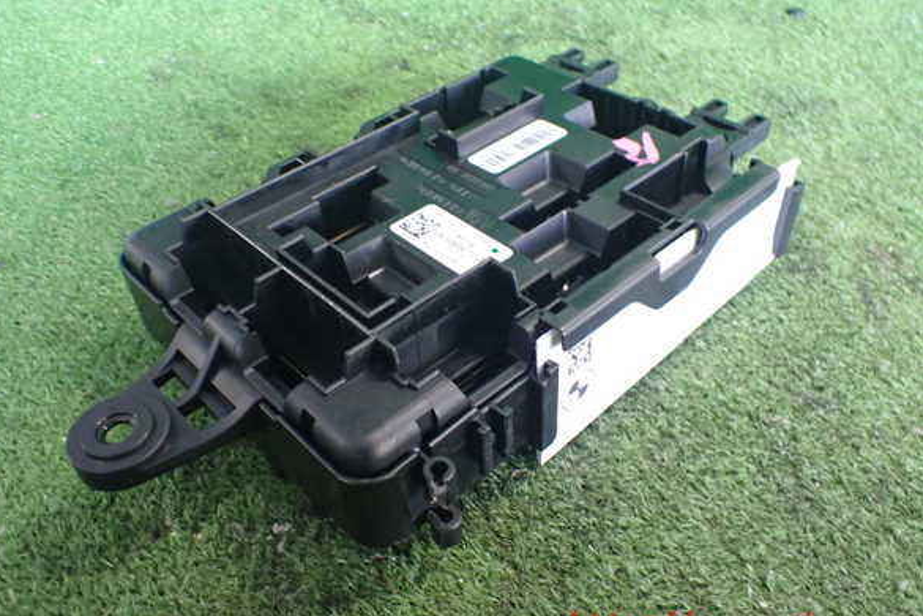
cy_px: 292
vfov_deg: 41.1
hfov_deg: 58.7
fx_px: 820
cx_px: 454
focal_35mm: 32
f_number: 2.3
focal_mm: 5.4
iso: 800
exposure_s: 1/50
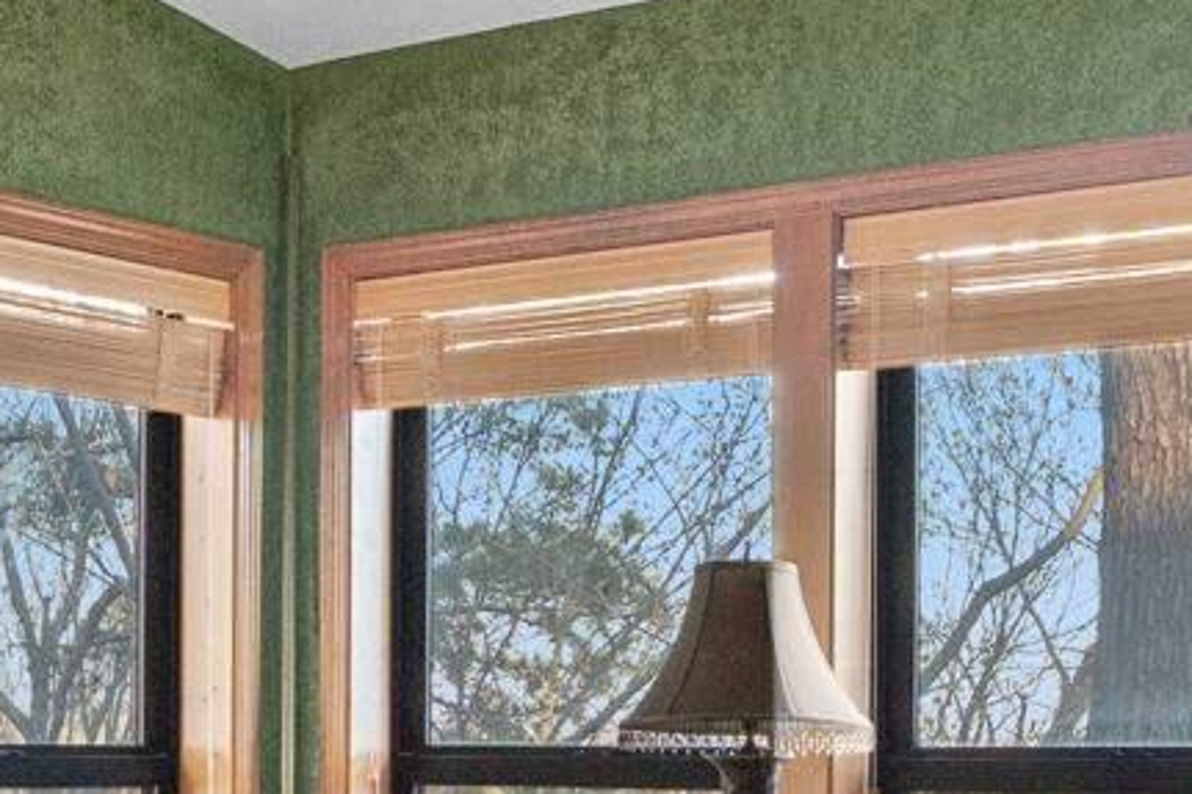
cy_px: 735
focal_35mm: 87
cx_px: 160
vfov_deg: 15.5
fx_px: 2879
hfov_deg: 22.9
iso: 400
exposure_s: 1/8
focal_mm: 10
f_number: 7.1
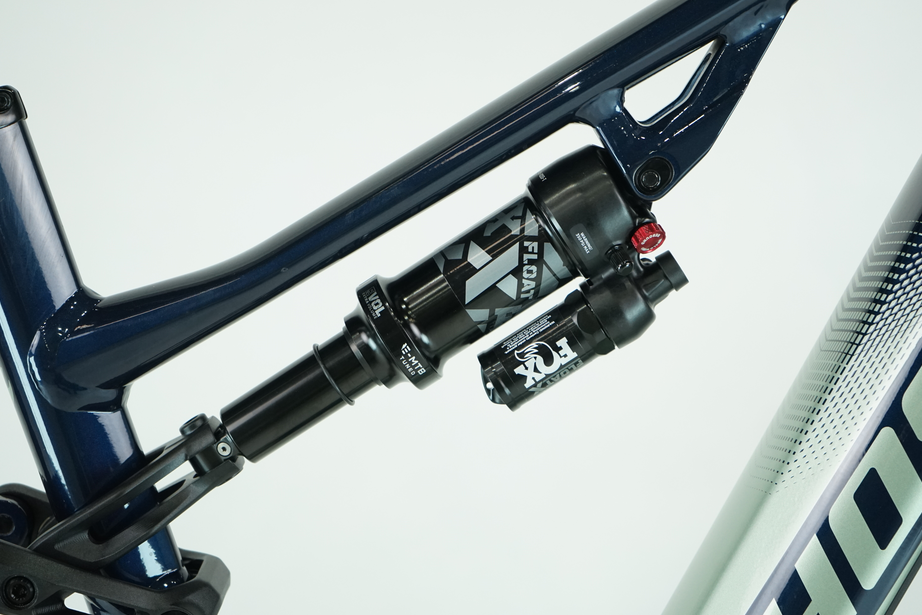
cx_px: 472
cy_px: 304
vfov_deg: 18.9
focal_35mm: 72
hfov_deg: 28.1
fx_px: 1844
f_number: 5.6
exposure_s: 1/200
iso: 1600
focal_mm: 70
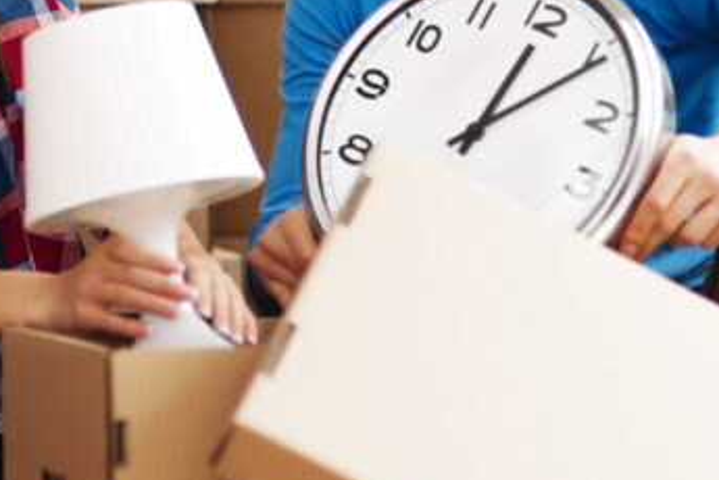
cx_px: 235
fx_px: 5033
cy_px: -11
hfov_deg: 8.2
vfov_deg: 5.4
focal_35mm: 252
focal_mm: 85
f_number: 1.6
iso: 100
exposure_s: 1/80
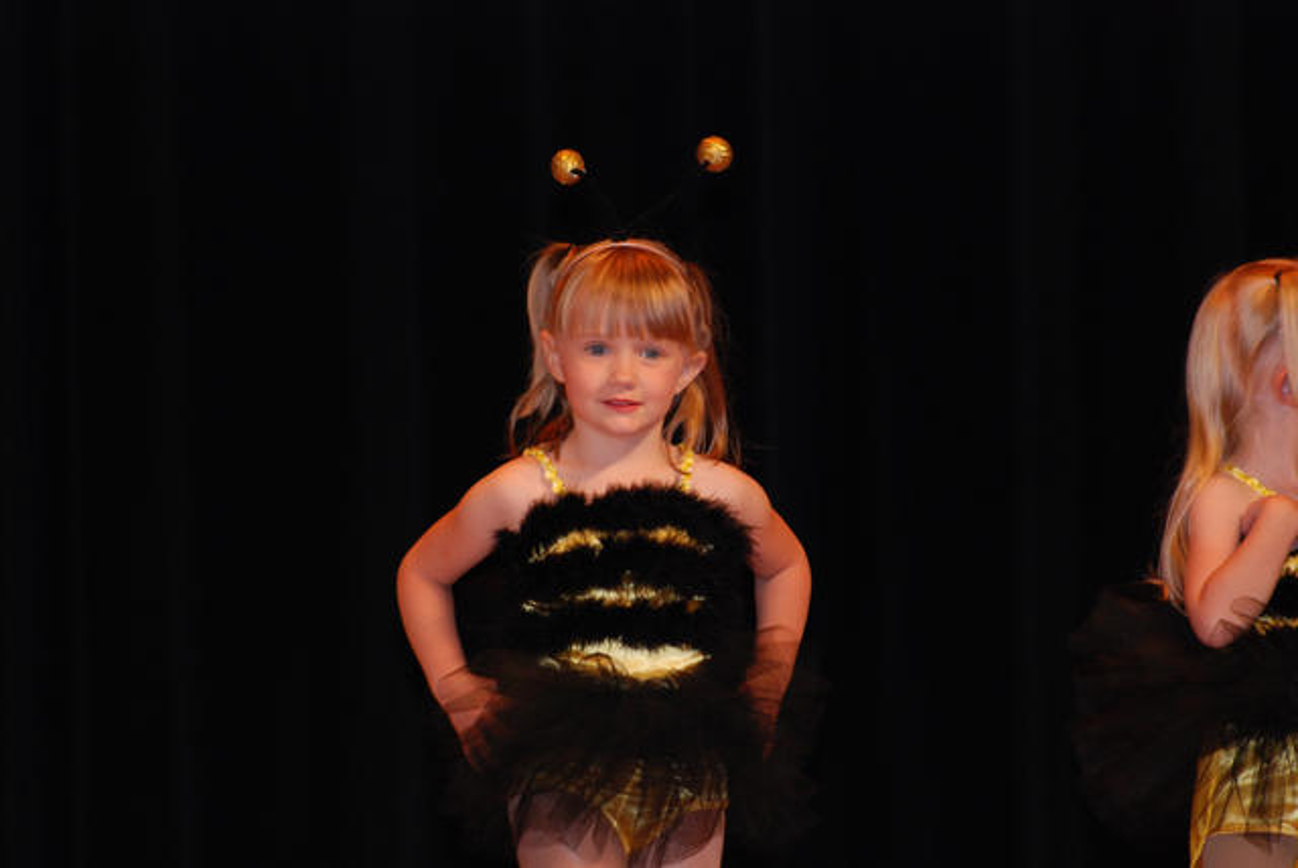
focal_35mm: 420
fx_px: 15157
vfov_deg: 3.3
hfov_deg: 4.9
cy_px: 434
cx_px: 649
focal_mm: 280
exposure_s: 1/60
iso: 400
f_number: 5.6
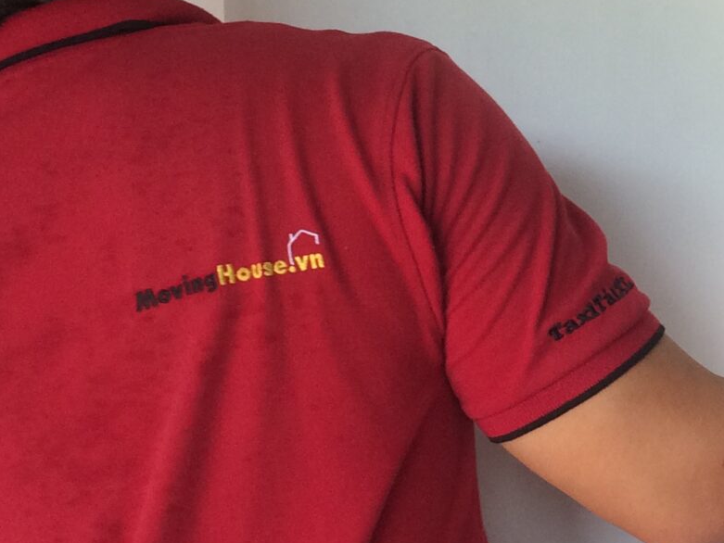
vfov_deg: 15.5
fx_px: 1987
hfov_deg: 19.9
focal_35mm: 95
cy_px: 141
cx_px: 769
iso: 64
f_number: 2.2
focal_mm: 4.15
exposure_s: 1/100
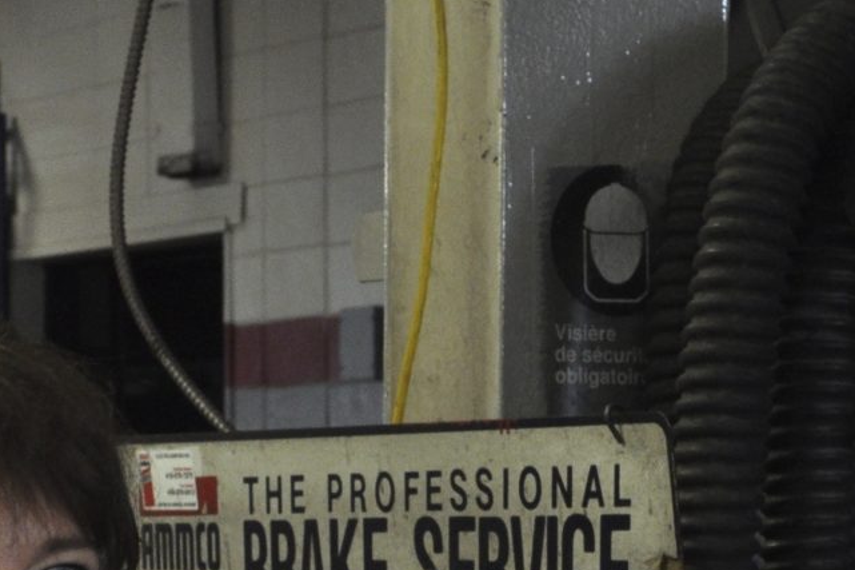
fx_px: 4321
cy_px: 792
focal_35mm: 182
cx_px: 824
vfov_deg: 7.4
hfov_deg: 11.2
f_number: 9
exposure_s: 1/60
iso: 640
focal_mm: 38
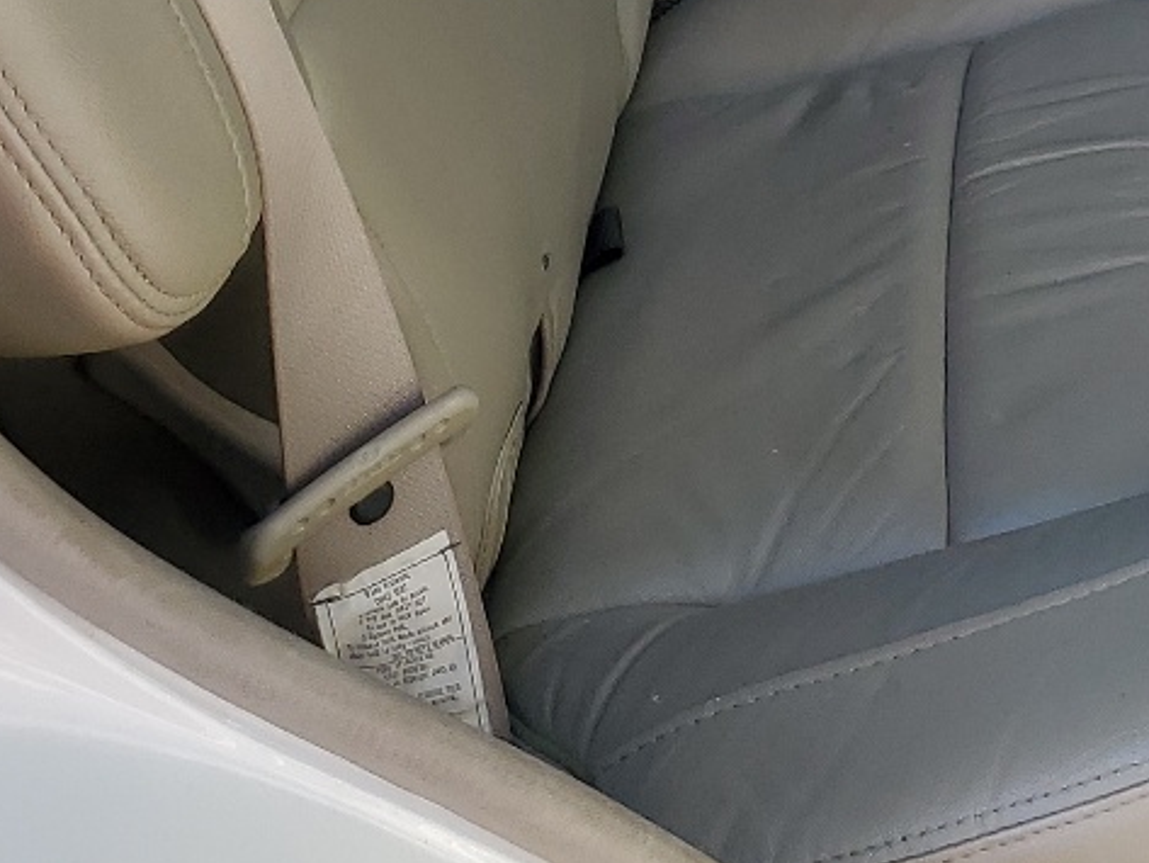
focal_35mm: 88
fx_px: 2922
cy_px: -484
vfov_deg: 15.3
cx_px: 1382
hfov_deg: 20.8
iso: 50
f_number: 1.5
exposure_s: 1/556
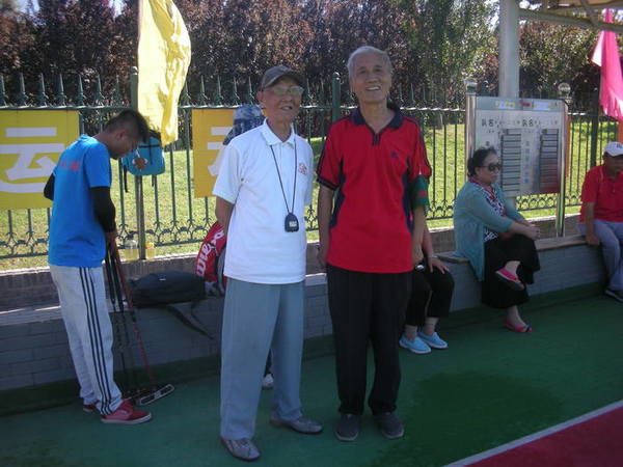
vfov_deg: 40.7
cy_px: 234
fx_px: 630
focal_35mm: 35
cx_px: 312
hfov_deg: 52.6
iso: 50
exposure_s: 1/274
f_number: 2.8
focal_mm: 5.8
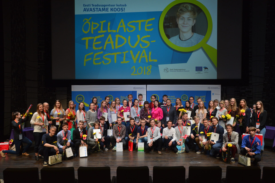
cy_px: 92
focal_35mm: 32
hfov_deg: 58.7
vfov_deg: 41.1
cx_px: 138
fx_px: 244
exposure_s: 1/160
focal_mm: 32
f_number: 5.6
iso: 1600
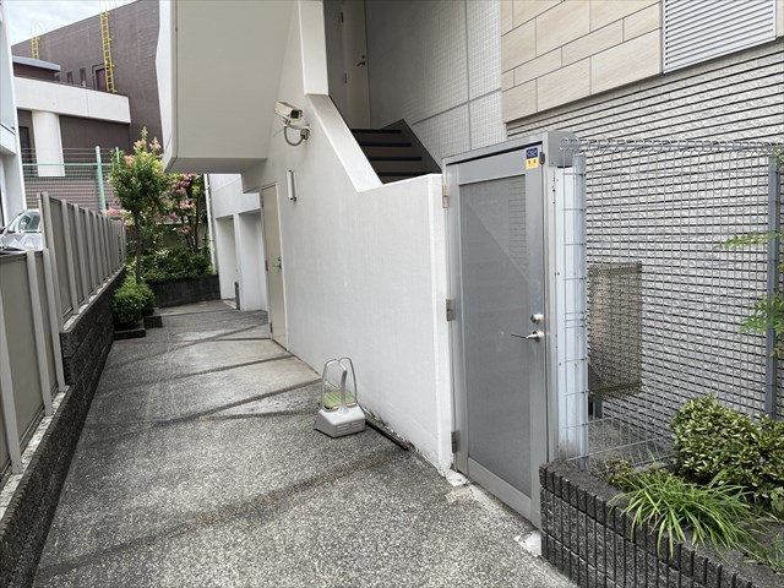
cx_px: 392
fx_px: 589
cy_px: 294
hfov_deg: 67.3
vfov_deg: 53.1
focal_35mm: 26
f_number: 1.6
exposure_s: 1/1252
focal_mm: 5.1
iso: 50
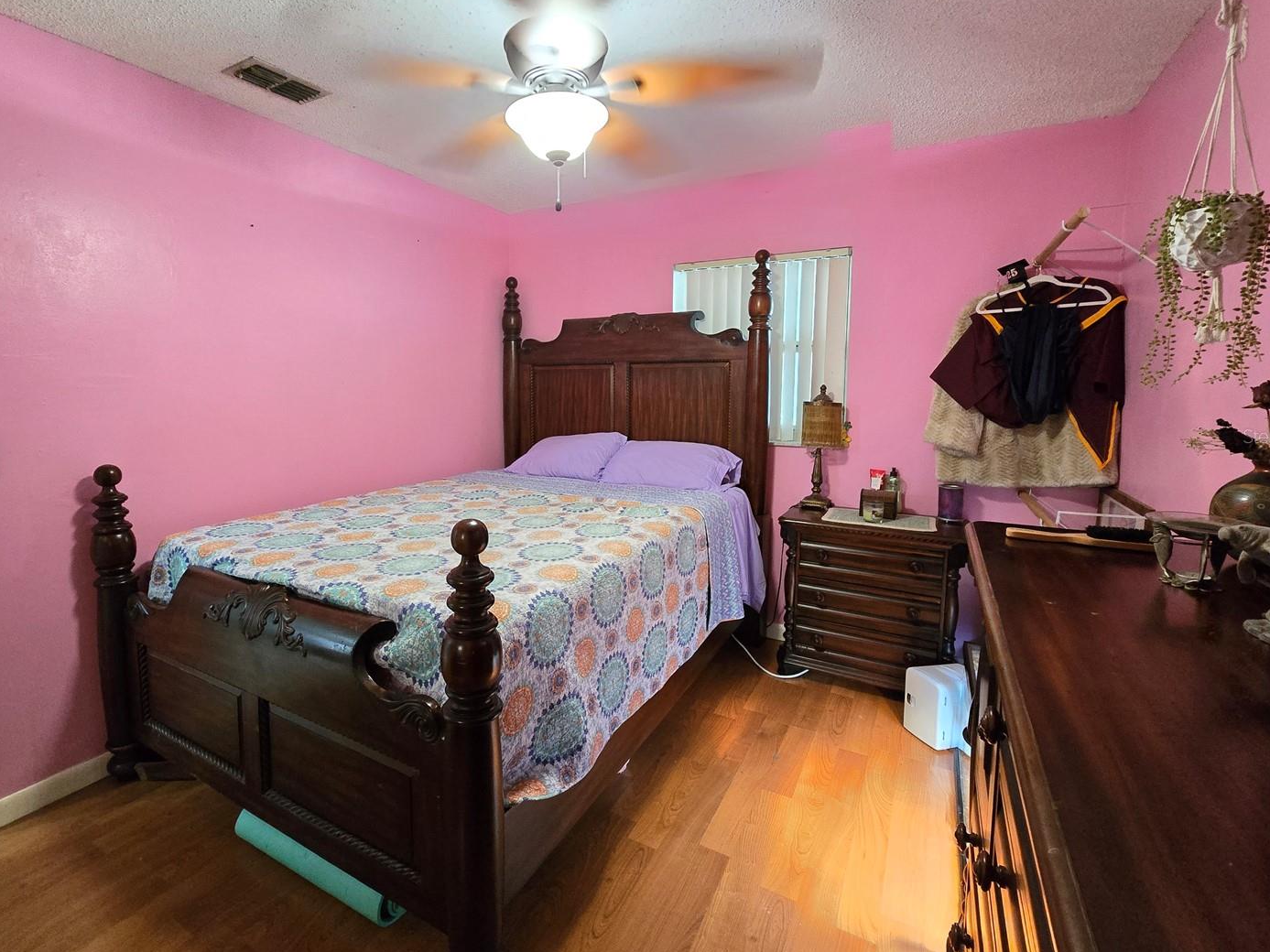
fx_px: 550
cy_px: 436
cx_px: 597
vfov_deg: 81.6
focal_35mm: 15
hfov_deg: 98.1
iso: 1250
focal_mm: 2.2
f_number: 2.2
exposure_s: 1/24
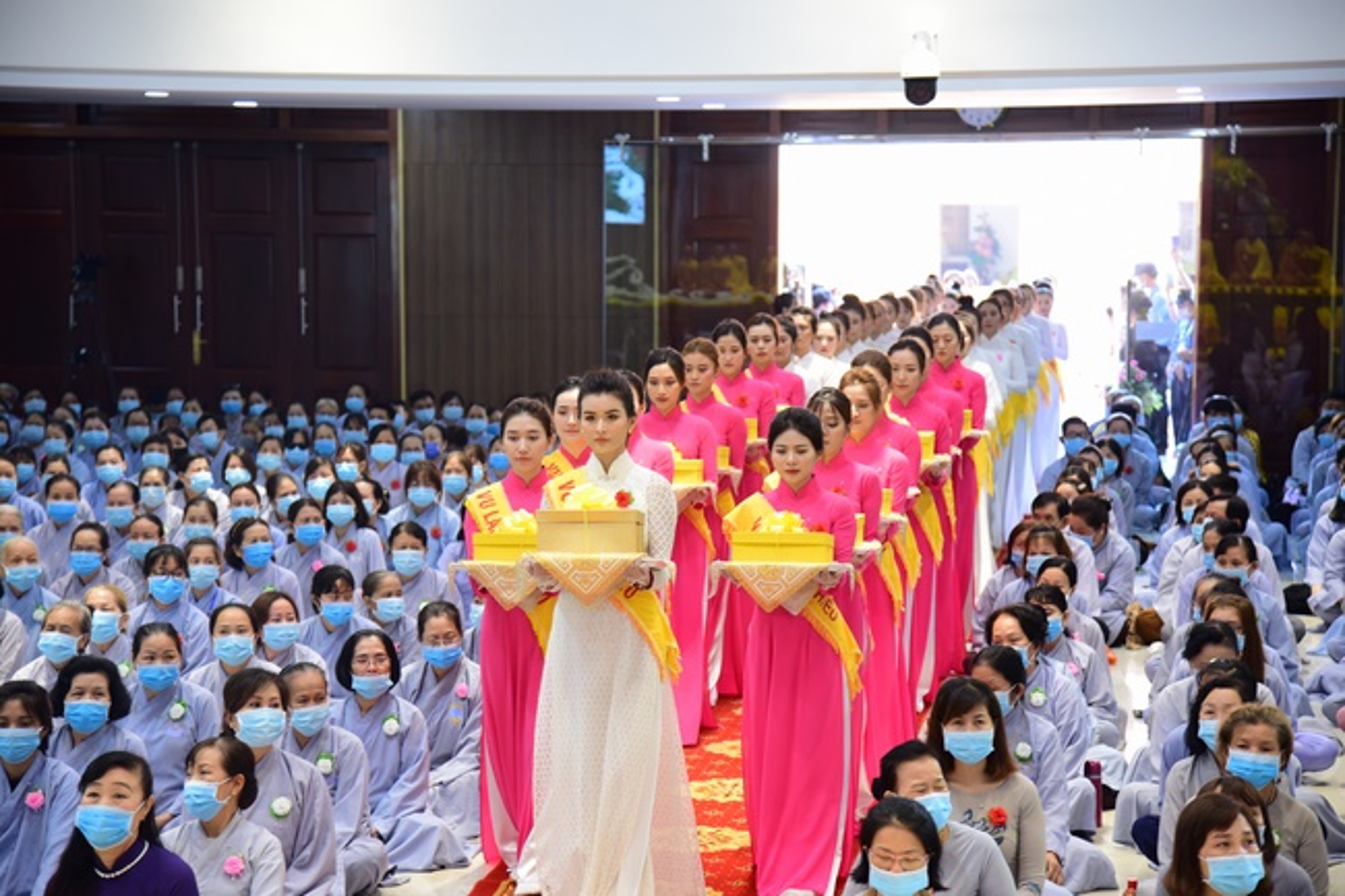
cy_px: 448
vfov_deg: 14.9
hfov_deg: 22.1
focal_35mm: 92
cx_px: 672
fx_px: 3436
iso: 800
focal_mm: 92
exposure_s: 1/40
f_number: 4
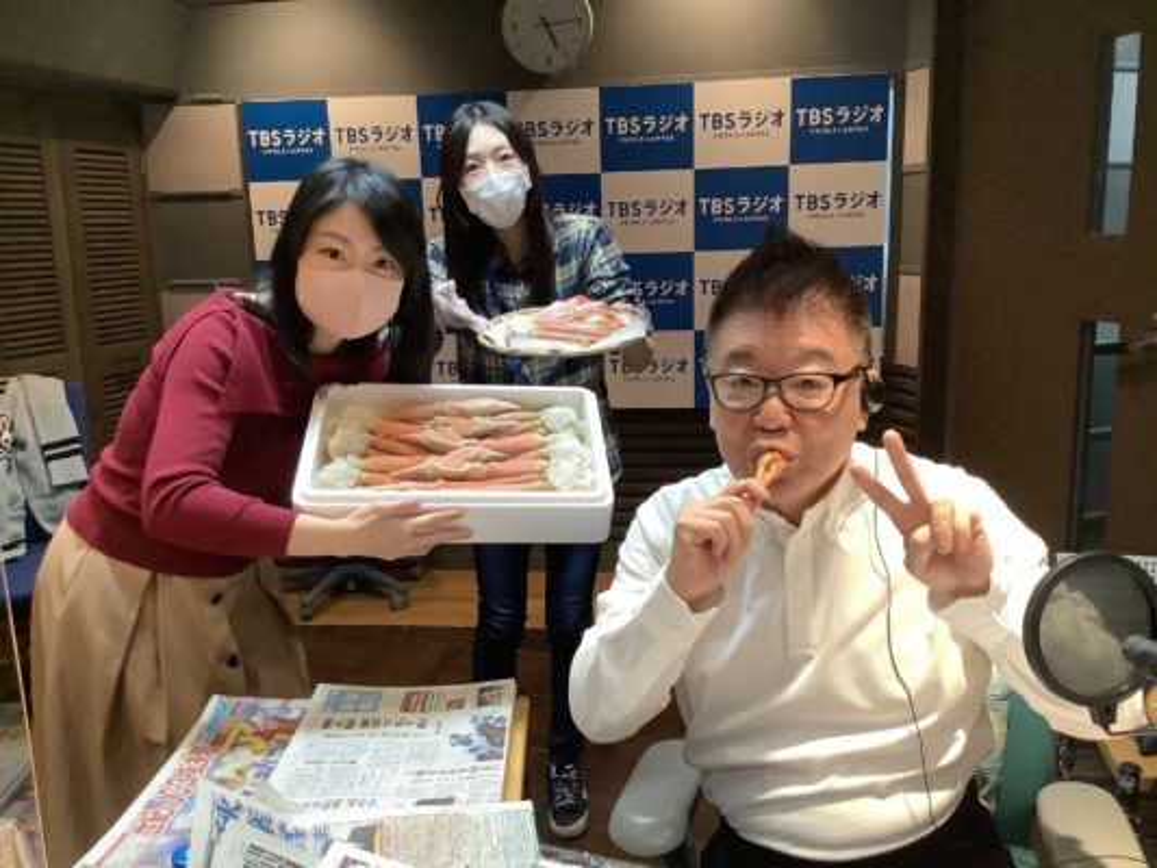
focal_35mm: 31
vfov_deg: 45.5
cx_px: 578
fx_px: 1036
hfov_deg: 58.3
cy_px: 434
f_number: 2.4
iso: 250
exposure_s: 1/50
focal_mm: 3.3
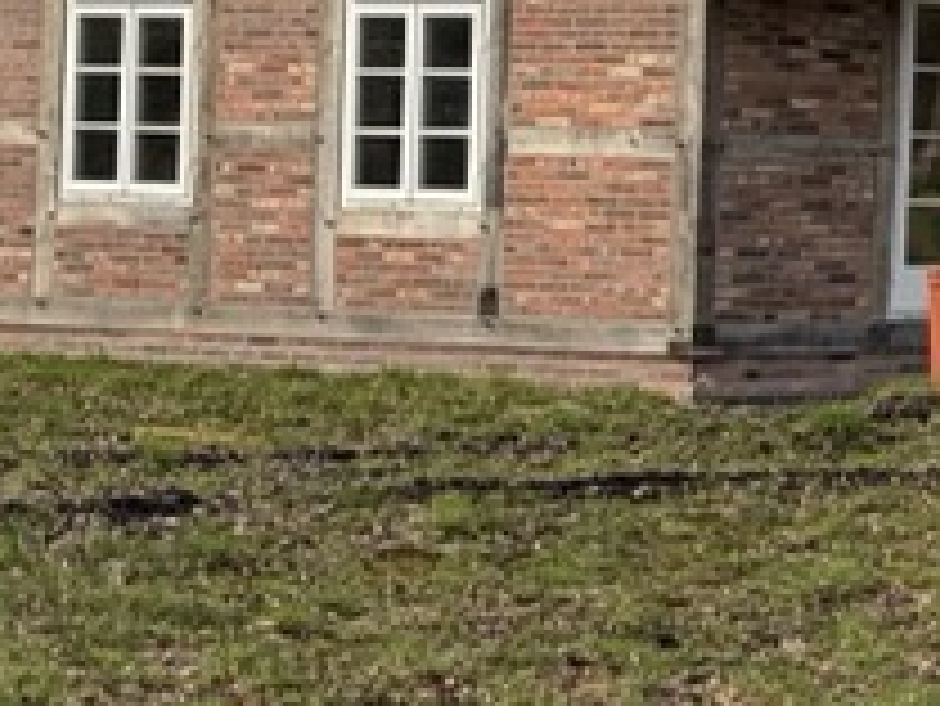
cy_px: 63
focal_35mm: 159
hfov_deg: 11.2
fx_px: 4320
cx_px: 1893
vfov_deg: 9.3
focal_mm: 5.96
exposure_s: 1/1587
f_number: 1.6
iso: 50
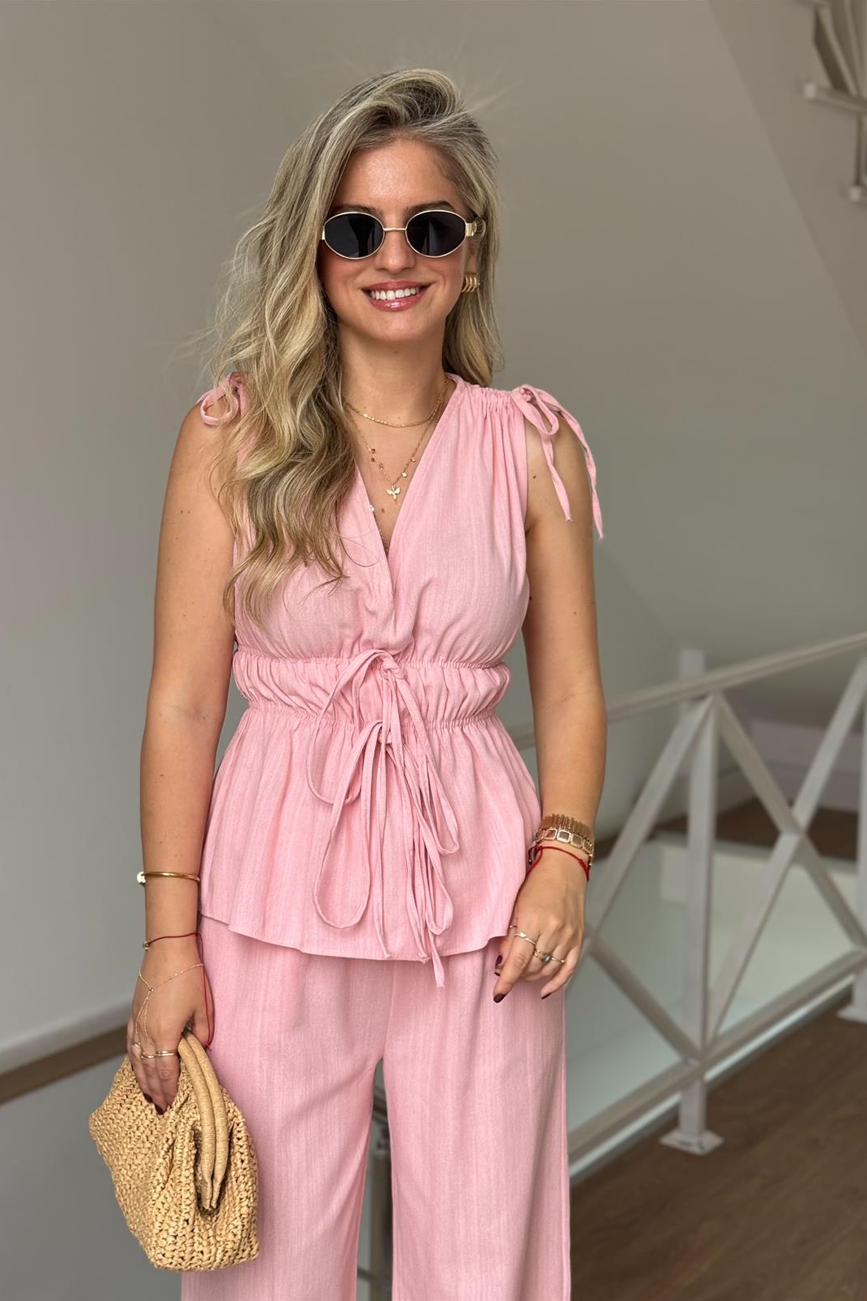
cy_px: 650
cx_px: 389
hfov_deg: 27.0
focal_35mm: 50
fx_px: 1807
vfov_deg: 39.6
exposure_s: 1/100
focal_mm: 6.76
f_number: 1.78
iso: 100
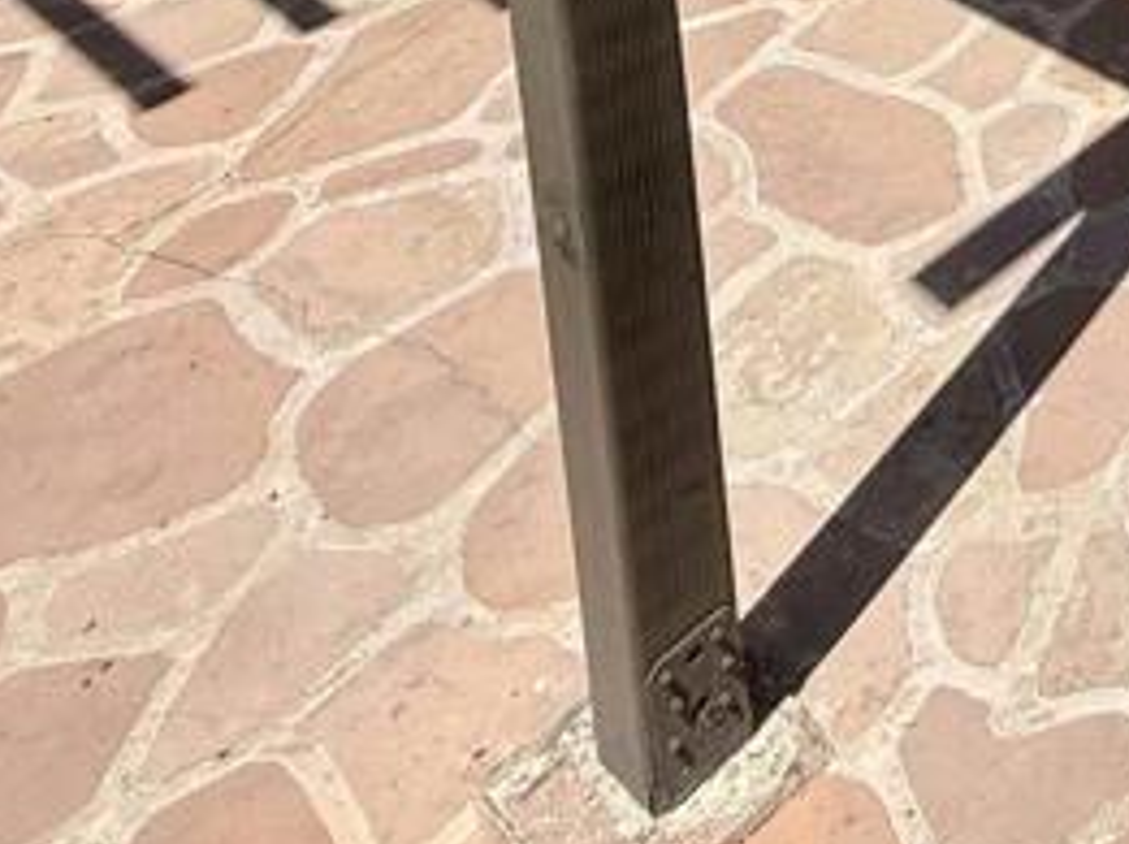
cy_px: -723
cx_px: 1575
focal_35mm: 55
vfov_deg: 19.2
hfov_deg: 27.3
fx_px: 1791
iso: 50
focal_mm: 2.22
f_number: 2.2
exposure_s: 1/1745
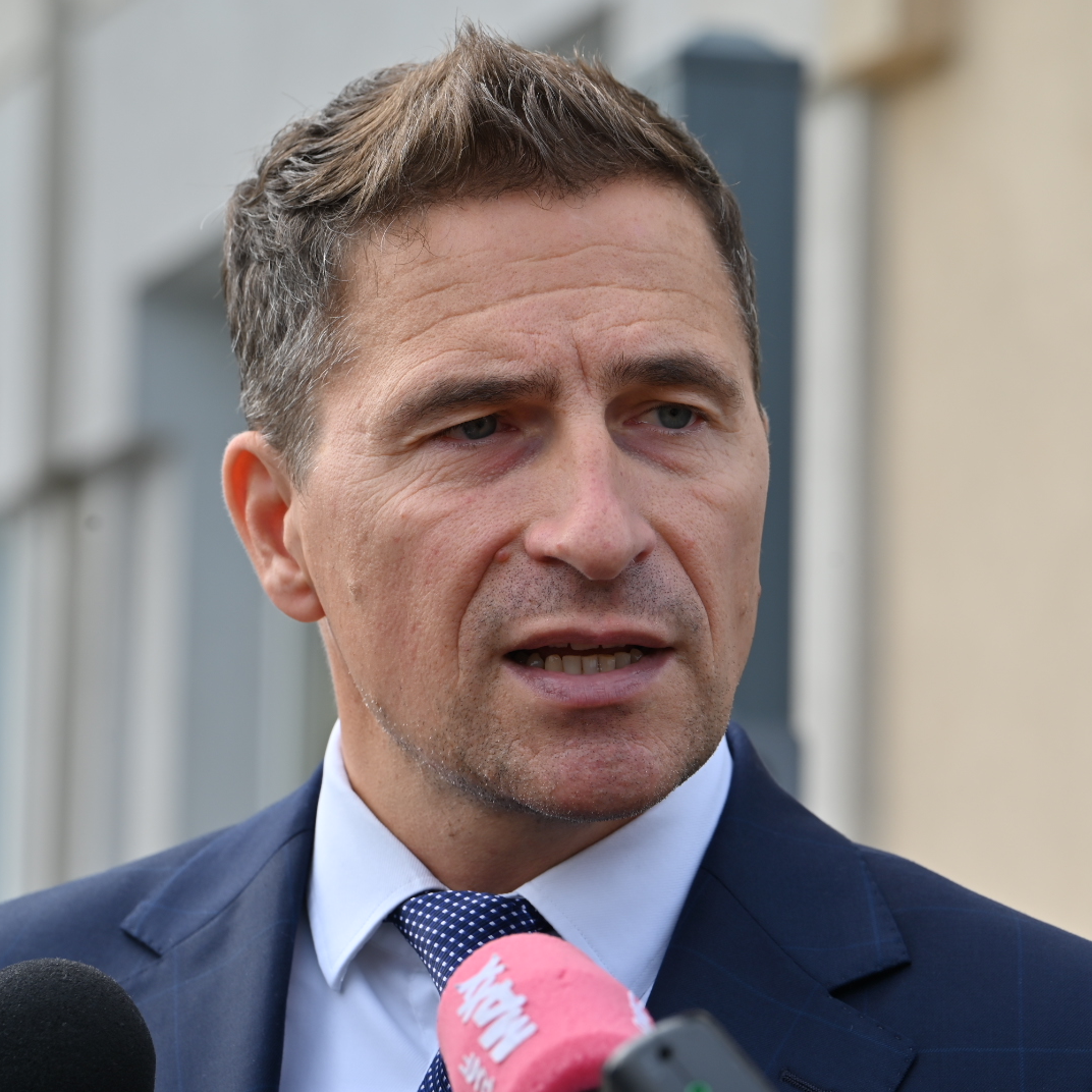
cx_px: 588
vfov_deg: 10.5
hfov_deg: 10.5
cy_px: 545
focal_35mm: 167
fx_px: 5960
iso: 100
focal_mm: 130
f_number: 7.1
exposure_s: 1/200
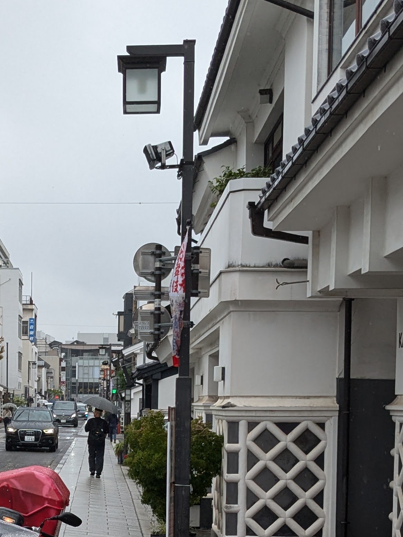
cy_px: 430
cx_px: 69
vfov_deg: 27.2
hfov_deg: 20.7
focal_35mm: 70
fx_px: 1087
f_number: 1.73
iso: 76
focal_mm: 4.38
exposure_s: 1/1063
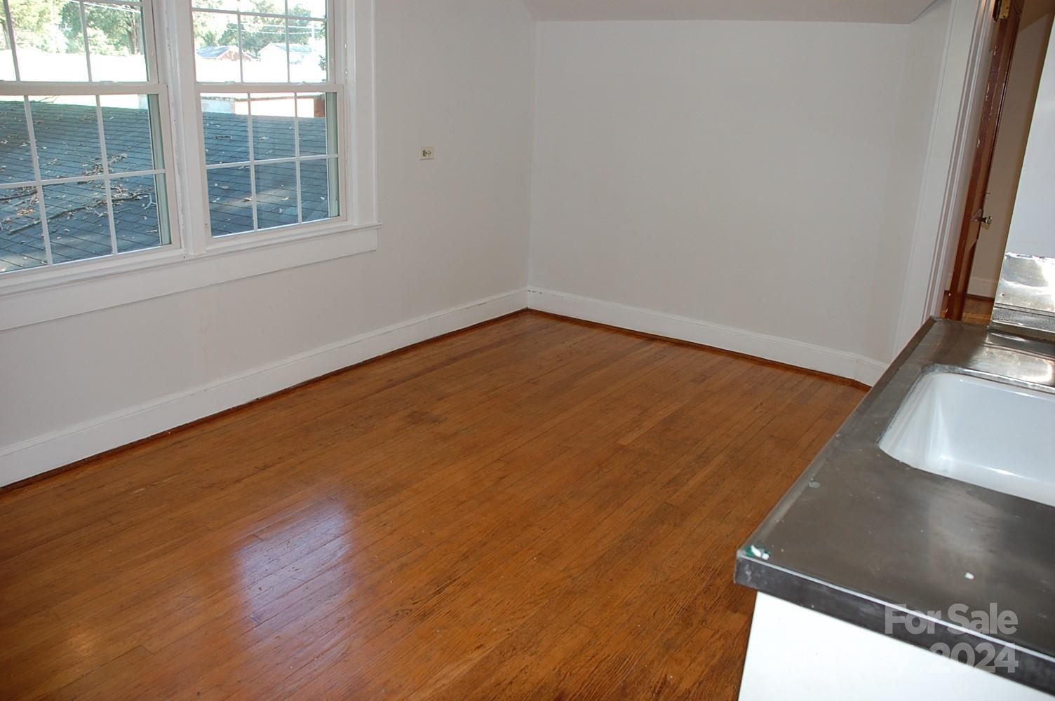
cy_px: 350
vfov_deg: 47.8
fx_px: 791
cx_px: 528
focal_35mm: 27
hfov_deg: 67.4
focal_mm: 18
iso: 400
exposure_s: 1/60
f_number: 3.5
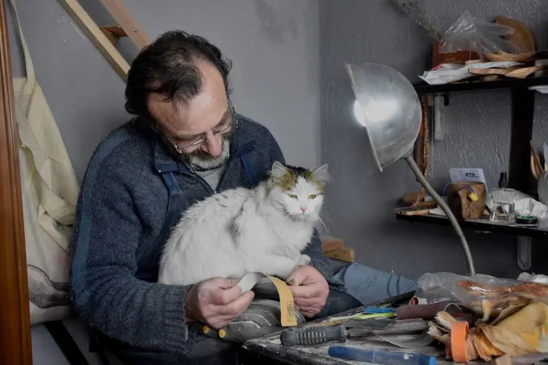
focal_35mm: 40
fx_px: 616
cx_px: 274
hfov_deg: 47.9
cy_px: 182
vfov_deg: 33.0
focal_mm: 27
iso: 800
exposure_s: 1/80
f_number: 4.5
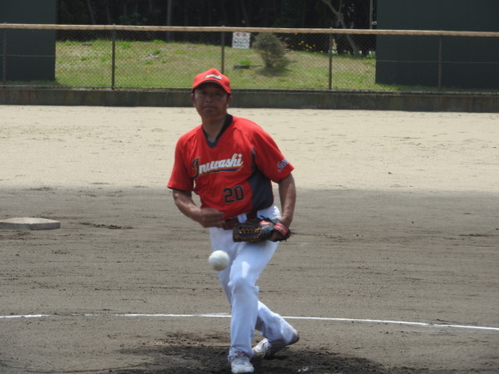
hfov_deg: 6.6
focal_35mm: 300
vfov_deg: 5.0
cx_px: 250
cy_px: 187
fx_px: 4325
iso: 100
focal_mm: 53.7
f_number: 5.5
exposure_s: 1/500
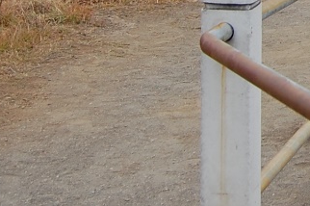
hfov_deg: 14.1
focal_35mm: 134
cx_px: 494
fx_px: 1153
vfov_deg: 9.6
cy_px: -197
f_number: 4
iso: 200
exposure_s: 1/1000
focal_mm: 18
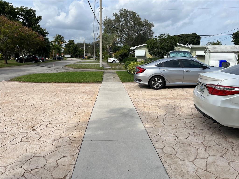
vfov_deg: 53.1
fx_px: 180
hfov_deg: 67.3
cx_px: 120
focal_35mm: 26
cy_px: 90
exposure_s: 1/4651
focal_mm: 5.1
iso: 50
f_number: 1.6
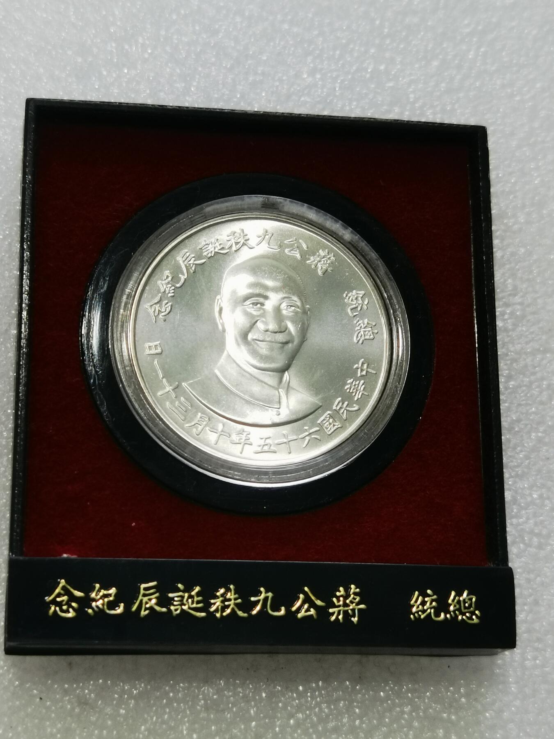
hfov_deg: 23.3
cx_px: 277
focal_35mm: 63
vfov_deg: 30.7
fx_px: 1344
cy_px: 370
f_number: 1.9
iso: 64
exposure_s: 1/100
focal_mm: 6.67
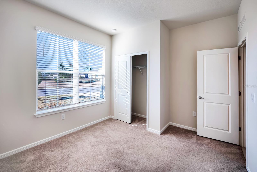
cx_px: 128
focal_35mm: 14
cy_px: 86
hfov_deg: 104.2
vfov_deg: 81.3
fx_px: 100
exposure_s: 1/4000
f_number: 4
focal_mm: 14
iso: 500
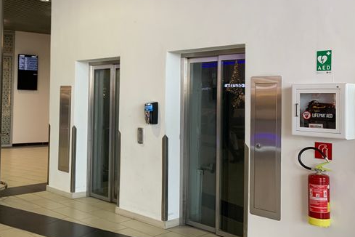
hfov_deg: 45.2
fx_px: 414
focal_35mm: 42
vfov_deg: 31.8
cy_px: 92
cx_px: 100
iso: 100
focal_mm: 4.25
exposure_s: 1/50
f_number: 1.8
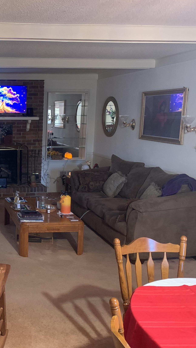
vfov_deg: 52.8
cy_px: 174
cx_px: -15
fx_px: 351
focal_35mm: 38
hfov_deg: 28.6
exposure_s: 1/30
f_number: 1.8
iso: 400
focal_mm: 4.25
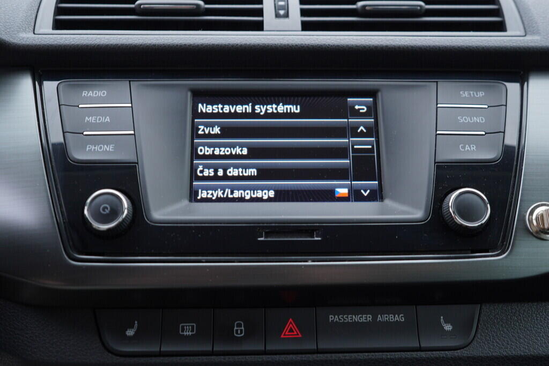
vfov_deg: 36.9
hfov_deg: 53.1
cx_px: 274
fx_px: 549
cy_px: 183
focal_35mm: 36
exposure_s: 1/40
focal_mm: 24
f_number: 2.8
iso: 125
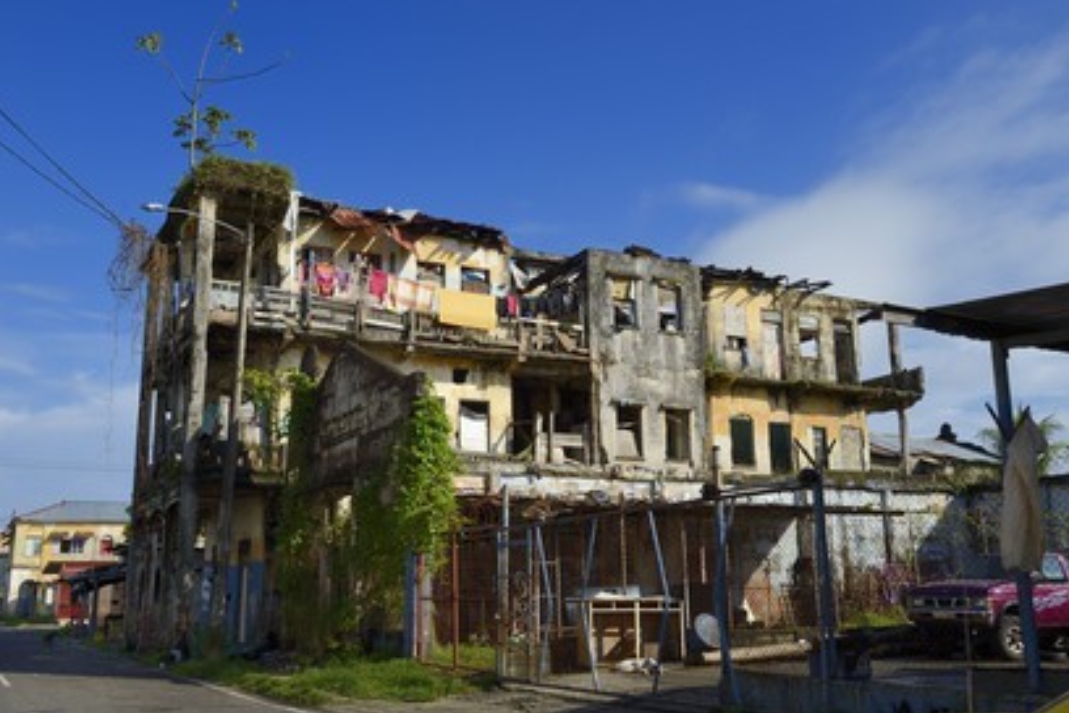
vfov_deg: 36.9
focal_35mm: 36
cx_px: 542
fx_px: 1069
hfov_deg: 53.1
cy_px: 351
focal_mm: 35
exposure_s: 1/320
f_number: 14
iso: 200
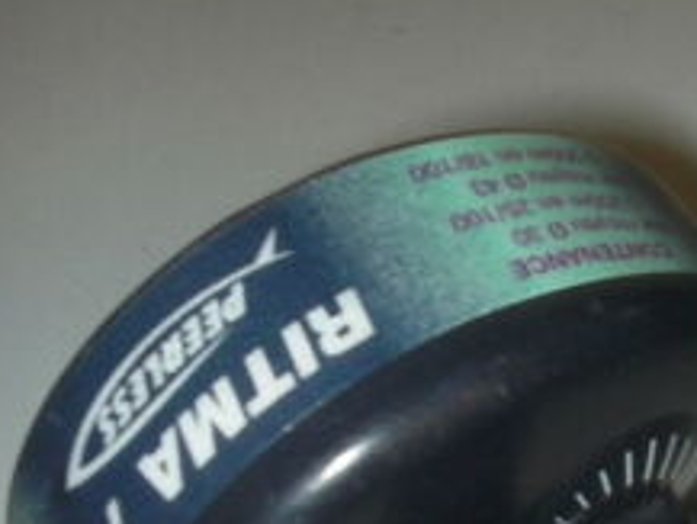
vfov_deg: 17.1
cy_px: 543
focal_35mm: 84
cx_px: 527
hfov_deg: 23.0
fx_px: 1692
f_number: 5.6
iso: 200
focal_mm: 6.3
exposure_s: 1/30
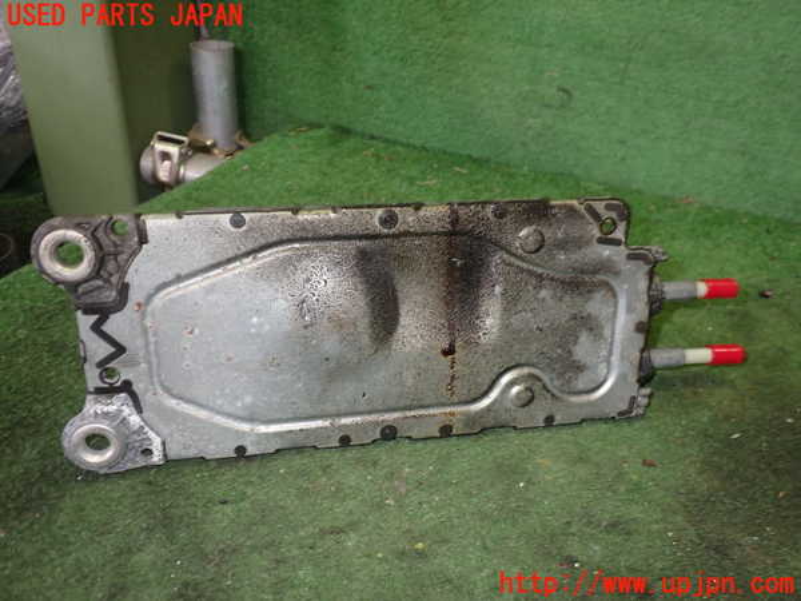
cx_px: 400
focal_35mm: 30
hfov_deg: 60.0
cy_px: 300
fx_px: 694
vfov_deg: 46.8
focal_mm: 5.4
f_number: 2.3
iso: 200
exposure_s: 1/30
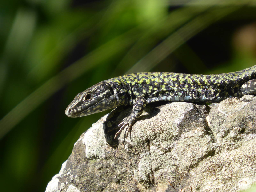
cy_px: 96
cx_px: 128
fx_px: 3905
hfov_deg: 3.8
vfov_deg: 2.8
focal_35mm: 528
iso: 100
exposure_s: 1/160
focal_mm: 86
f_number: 6.4
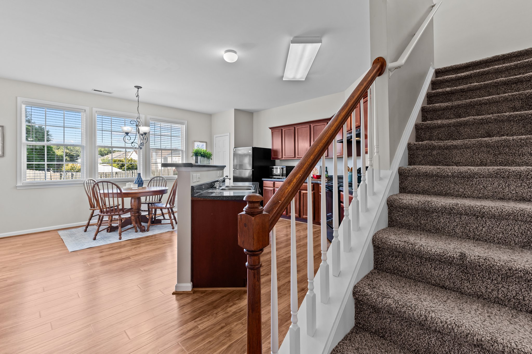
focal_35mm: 15
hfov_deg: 100.4
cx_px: 266
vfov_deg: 77.2
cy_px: 177
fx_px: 221
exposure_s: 1/20
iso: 400
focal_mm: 15
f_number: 6.3
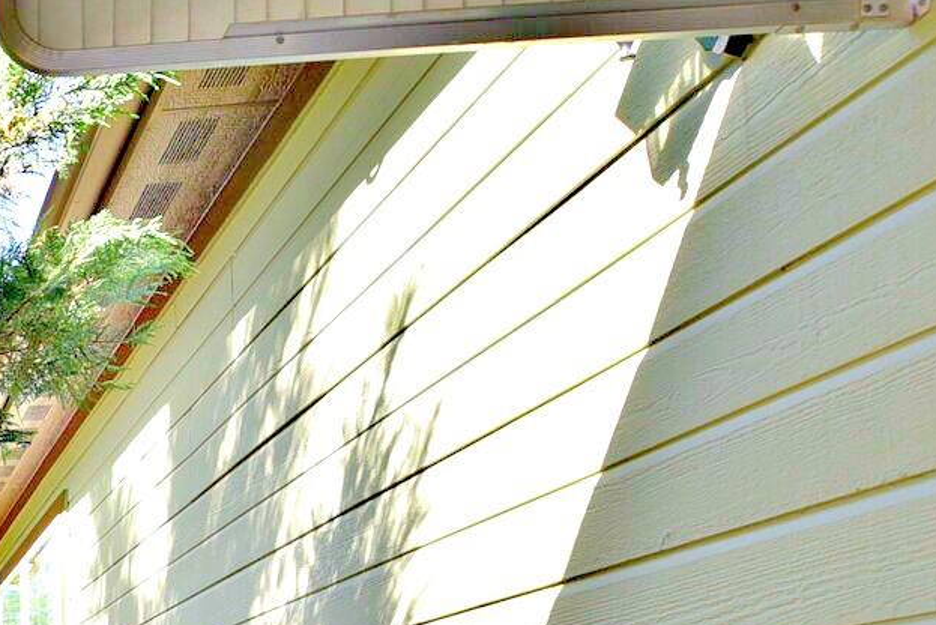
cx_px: -353
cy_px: 784
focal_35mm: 46
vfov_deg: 25.7
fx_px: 1196
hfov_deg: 30.7
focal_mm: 14
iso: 400
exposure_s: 1/250
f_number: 8
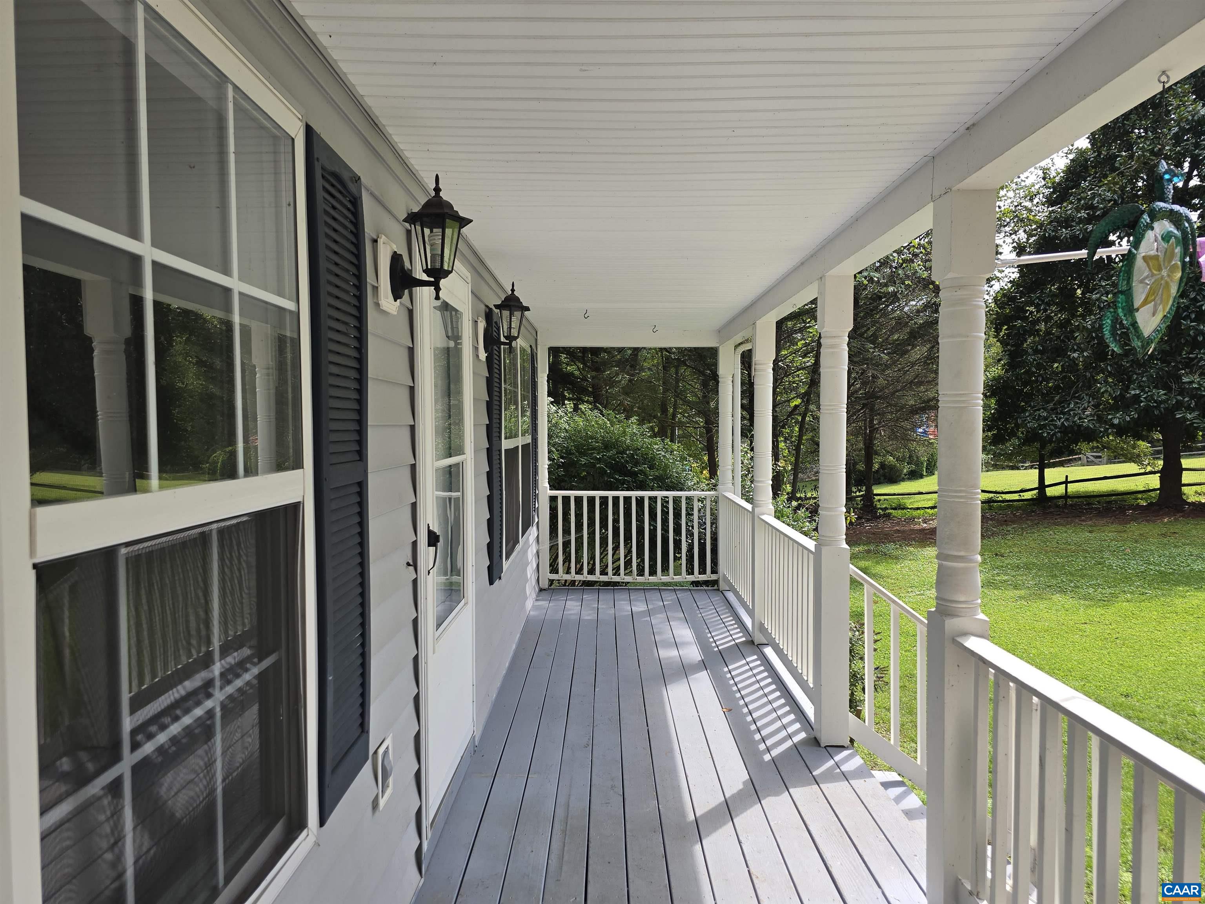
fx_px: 801
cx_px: 602
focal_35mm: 23
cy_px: 452
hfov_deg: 73.9
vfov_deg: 58.9
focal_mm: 6.3
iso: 12
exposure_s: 1/257
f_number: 1.7
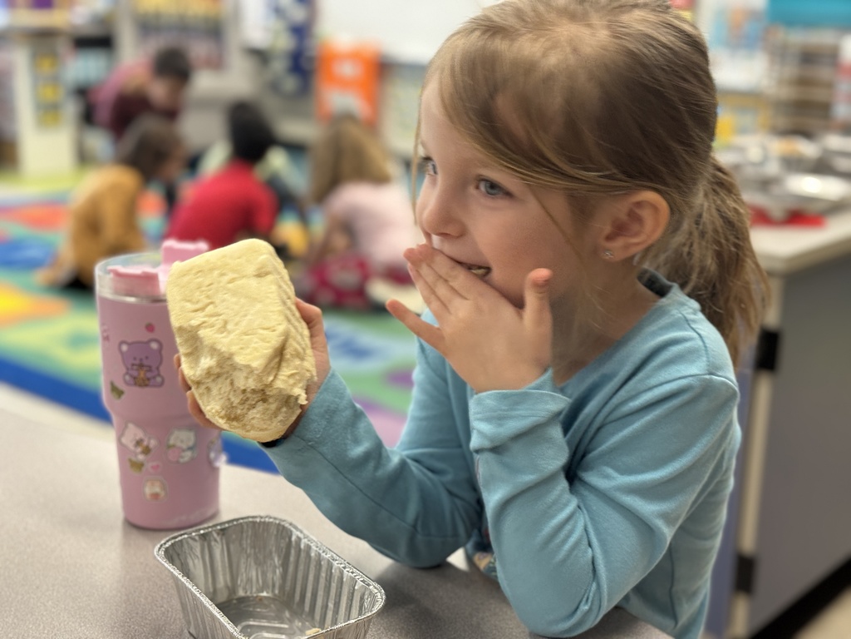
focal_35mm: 48
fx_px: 1180
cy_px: 320
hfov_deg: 39.7
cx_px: 426
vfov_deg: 30.3
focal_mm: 6.76
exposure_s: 1/40
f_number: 1.78
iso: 250
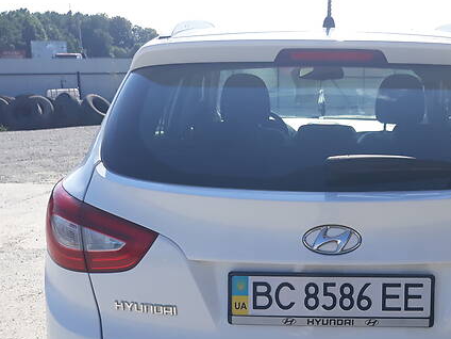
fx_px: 664
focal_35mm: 51
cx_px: 322
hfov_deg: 36.8
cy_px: 297
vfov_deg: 27.6
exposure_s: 1/1351
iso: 40
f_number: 1.7
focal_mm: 3.7
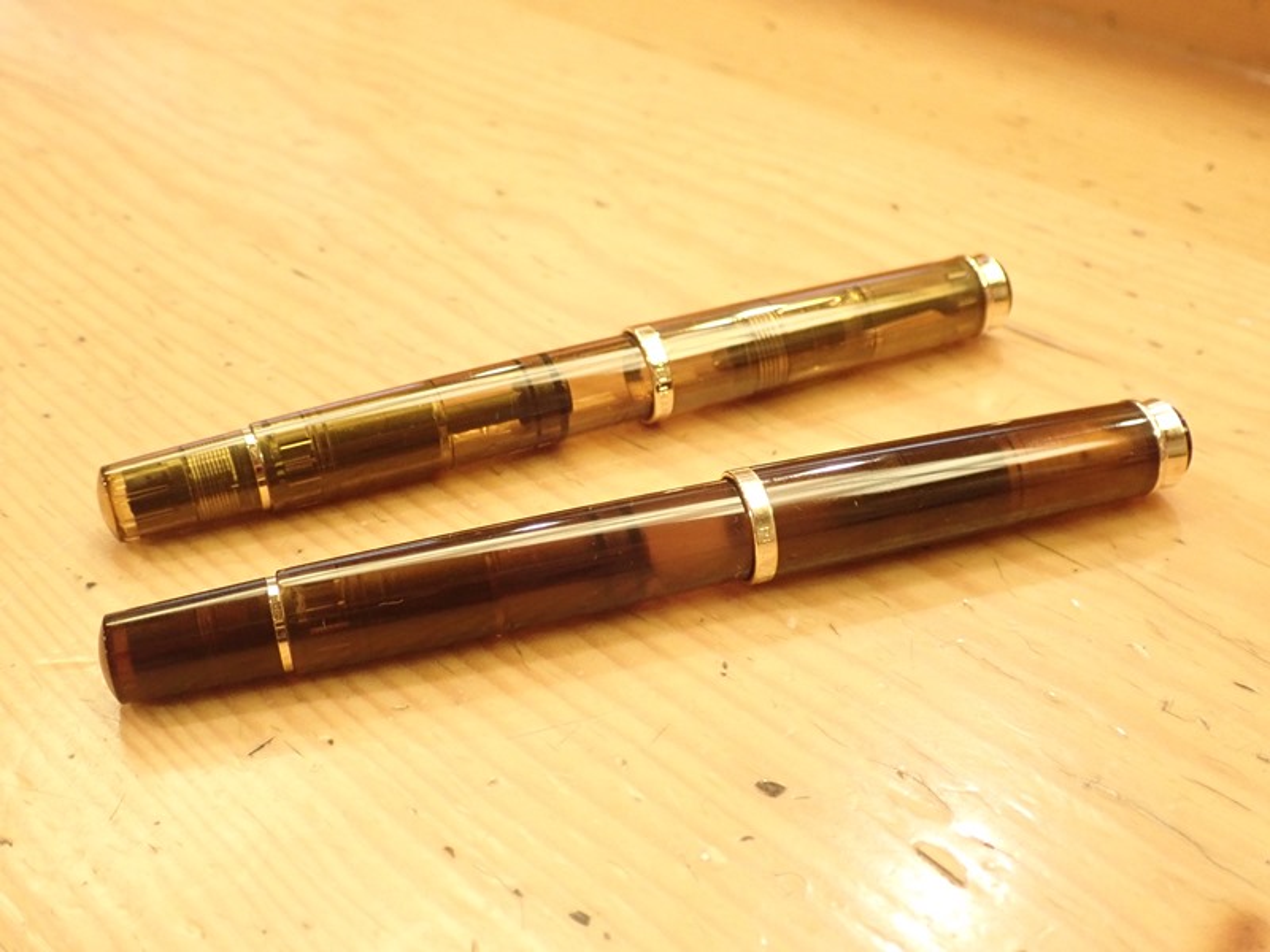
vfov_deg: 36.0
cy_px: 476
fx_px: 1468
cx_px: 635
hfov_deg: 46.8
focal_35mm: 40
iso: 800
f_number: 2.8
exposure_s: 1/25
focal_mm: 7.34
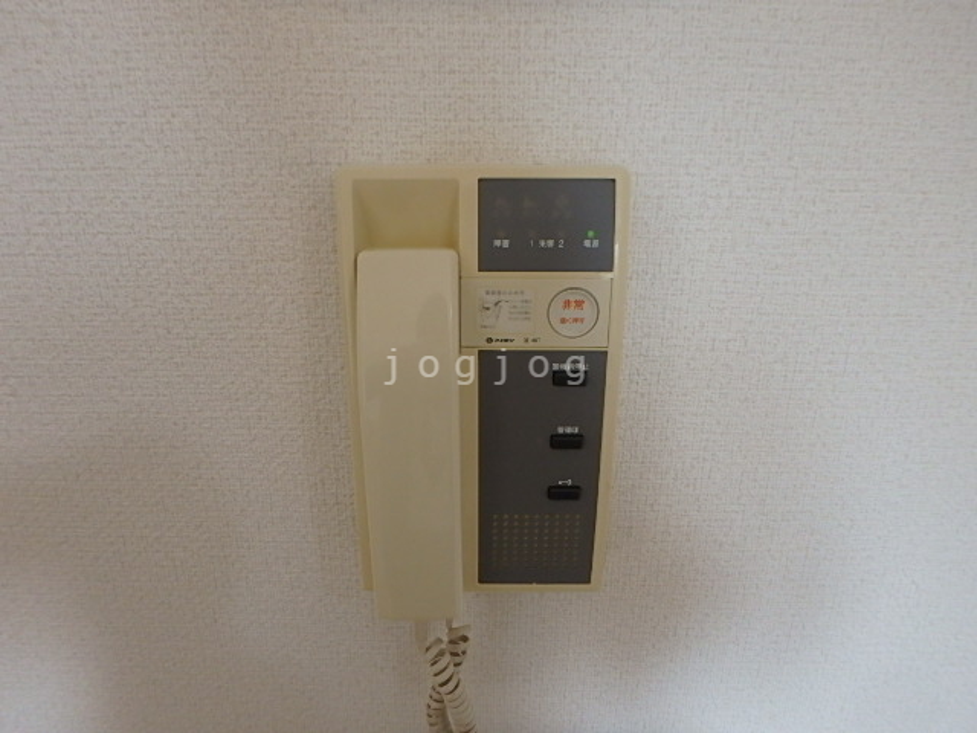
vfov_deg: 63.4
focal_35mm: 21
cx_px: 488
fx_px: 593
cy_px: 366
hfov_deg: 79.0
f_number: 3.5
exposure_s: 1/30
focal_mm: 3.7
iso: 400
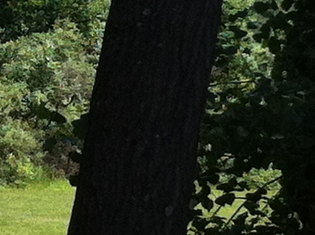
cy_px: 7
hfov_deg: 7.4
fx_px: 2434
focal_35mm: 268
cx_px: 2
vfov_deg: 5.5
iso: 80
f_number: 2.8
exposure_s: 1/495
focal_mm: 3.85
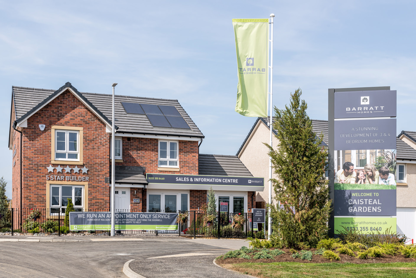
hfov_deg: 39.6
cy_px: 139
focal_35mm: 50
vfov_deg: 27.0
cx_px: 208
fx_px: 578
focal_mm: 50
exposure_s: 1/125
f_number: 11
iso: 64
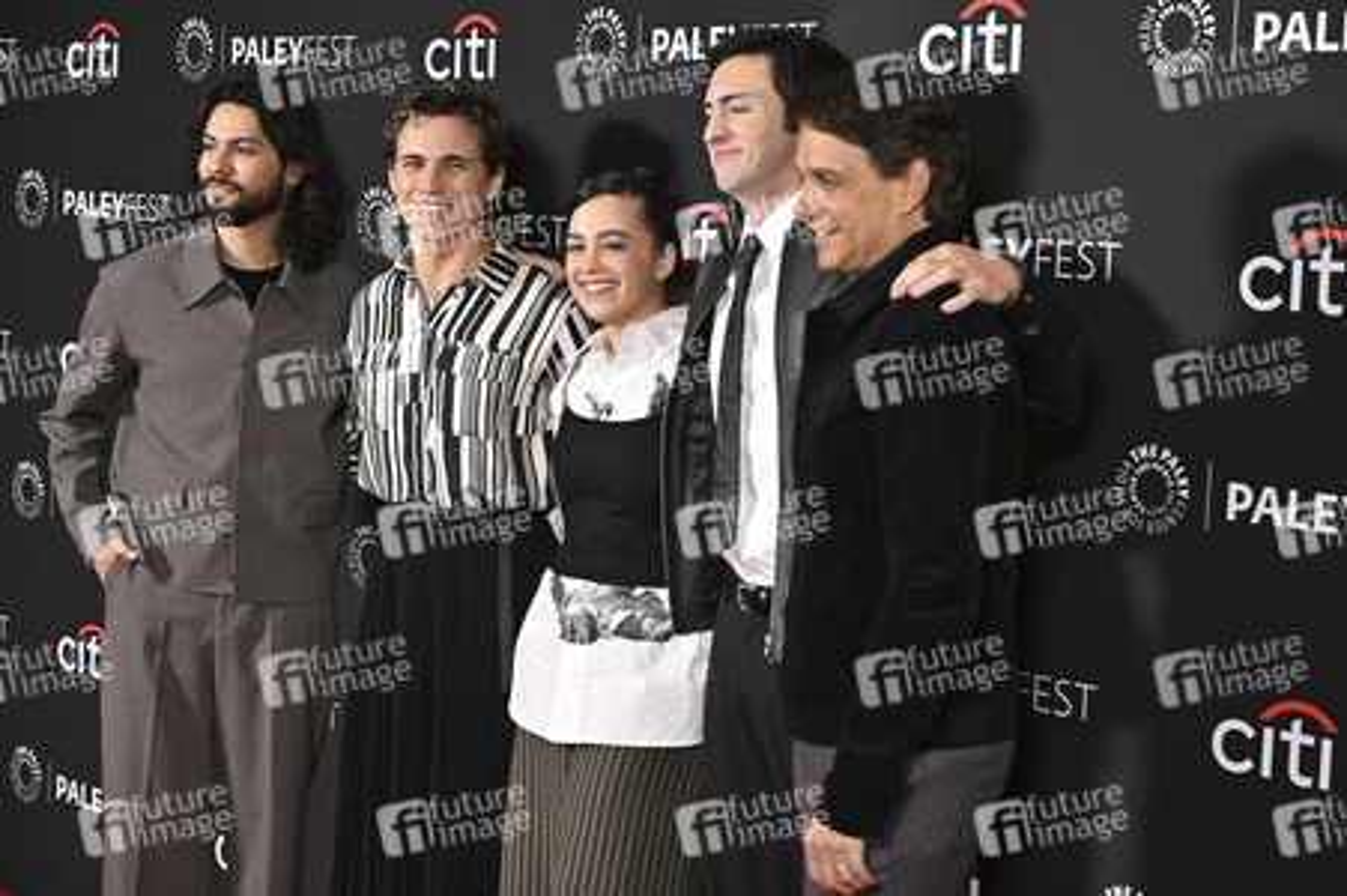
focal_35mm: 65
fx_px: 2430
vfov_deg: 20.9
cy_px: 448
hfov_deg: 31.0
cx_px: 674
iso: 2500
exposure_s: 1/250
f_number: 5.6
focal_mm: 65
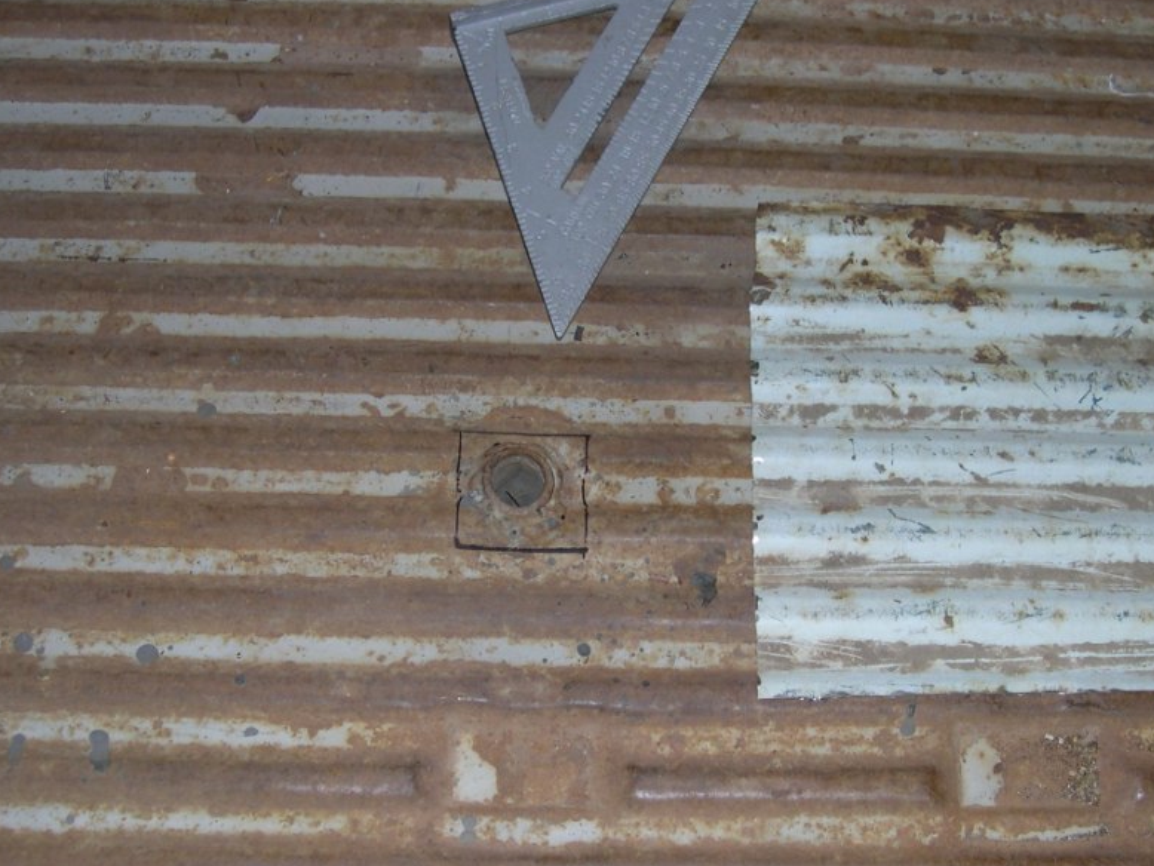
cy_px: 467
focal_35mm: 50
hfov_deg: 38.1
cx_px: 650
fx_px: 1667
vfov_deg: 29.1
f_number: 2.8
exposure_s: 1/60
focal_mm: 8
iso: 100
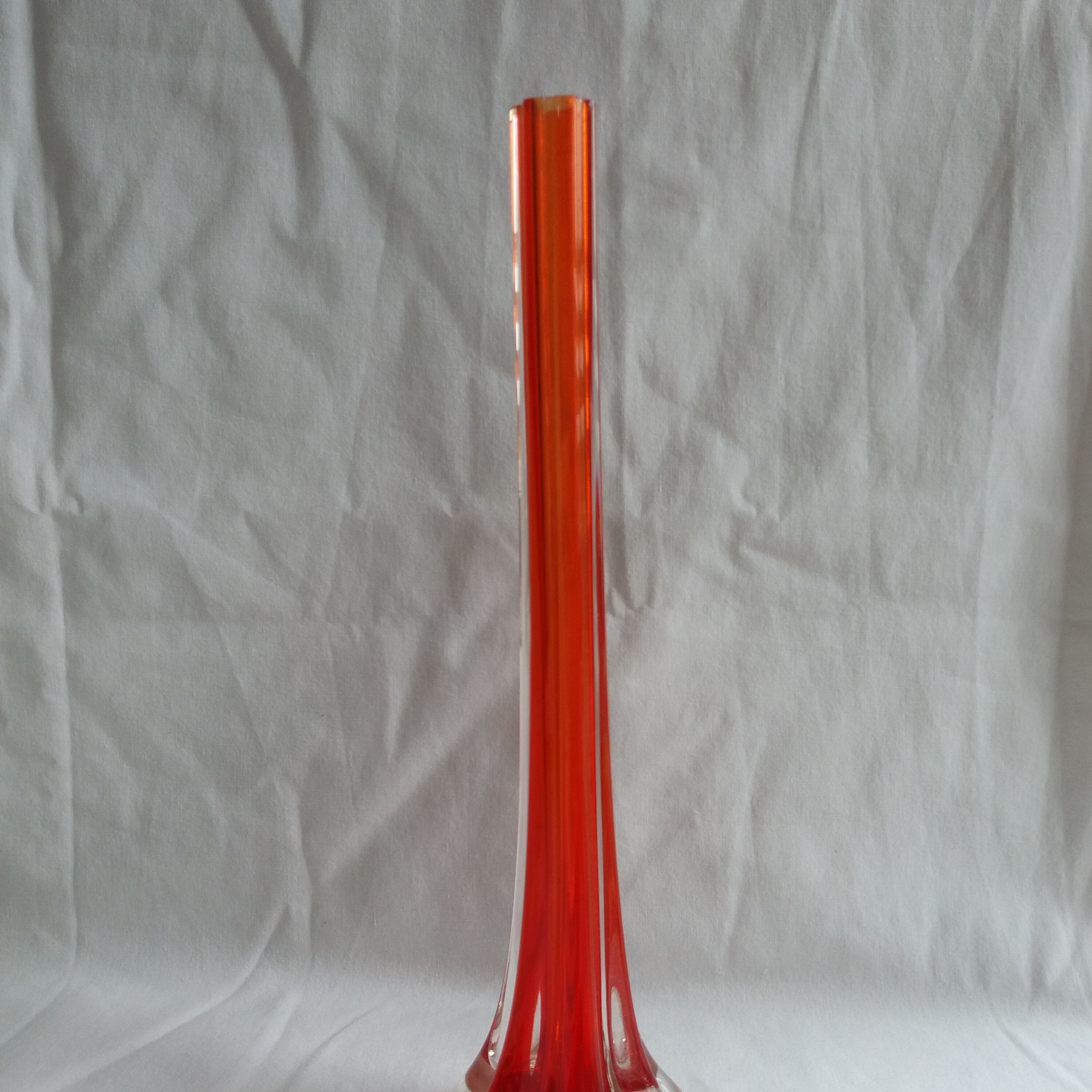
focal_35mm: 34
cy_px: 660
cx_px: 560
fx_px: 1213
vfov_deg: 48.1
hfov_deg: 48.4
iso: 64
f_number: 1.9
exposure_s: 1/206
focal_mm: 3.7
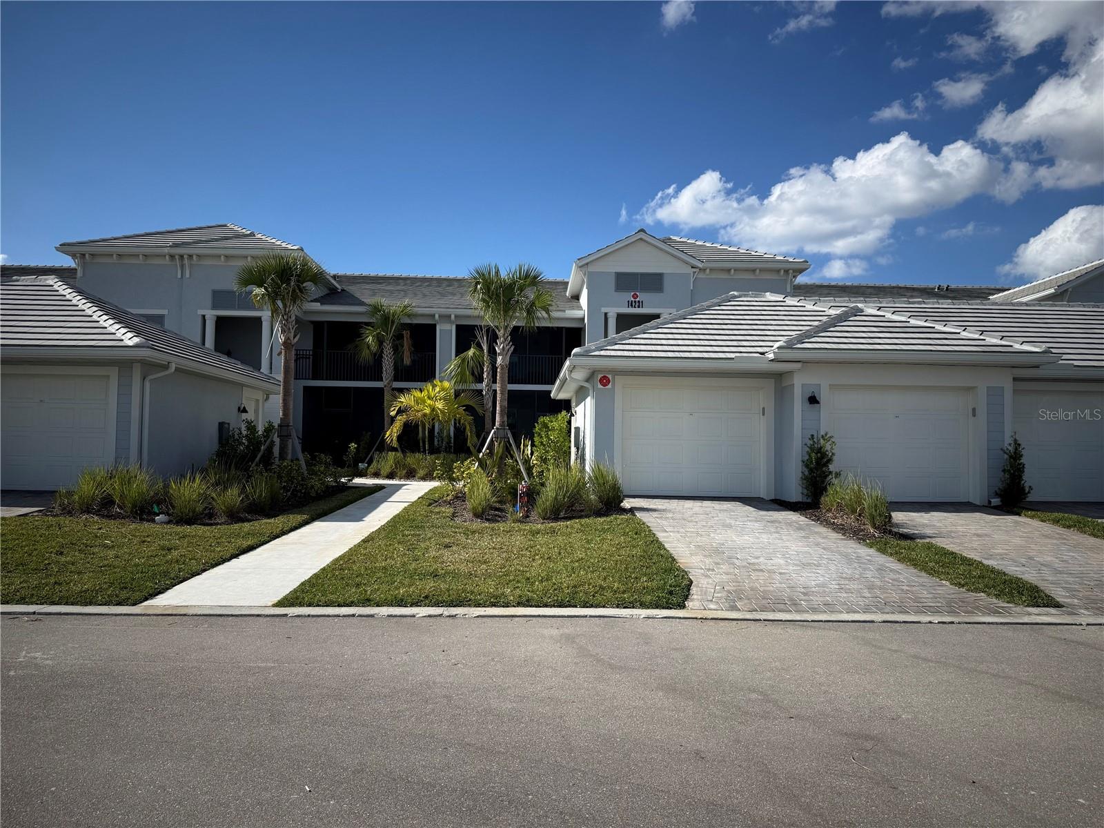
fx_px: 765
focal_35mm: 24
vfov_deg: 56.8
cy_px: 414
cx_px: 552
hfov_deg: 71.6
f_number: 1.78
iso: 80
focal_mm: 6.76
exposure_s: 1/6711
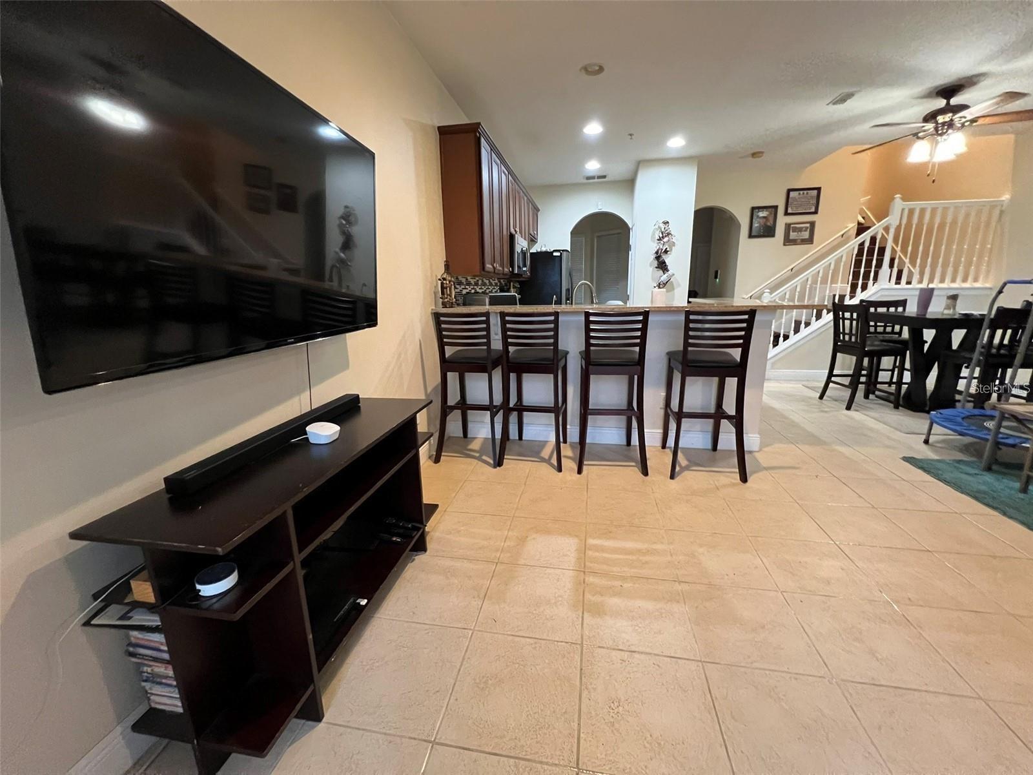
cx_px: 516
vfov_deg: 89.9
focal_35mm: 13
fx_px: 388
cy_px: 388
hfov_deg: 106.2
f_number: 1.8
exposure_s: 1/60
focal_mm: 1.57
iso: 800
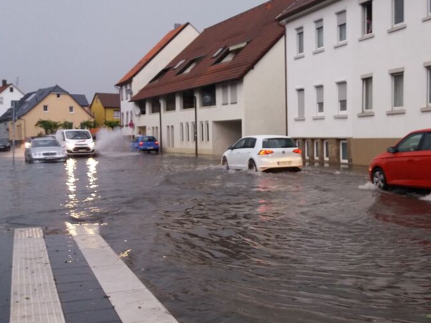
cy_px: 155
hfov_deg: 40.4
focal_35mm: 45
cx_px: 343
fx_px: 560
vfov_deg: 32.2
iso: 100
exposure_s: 1/50
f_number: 1.9
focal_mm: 3.7
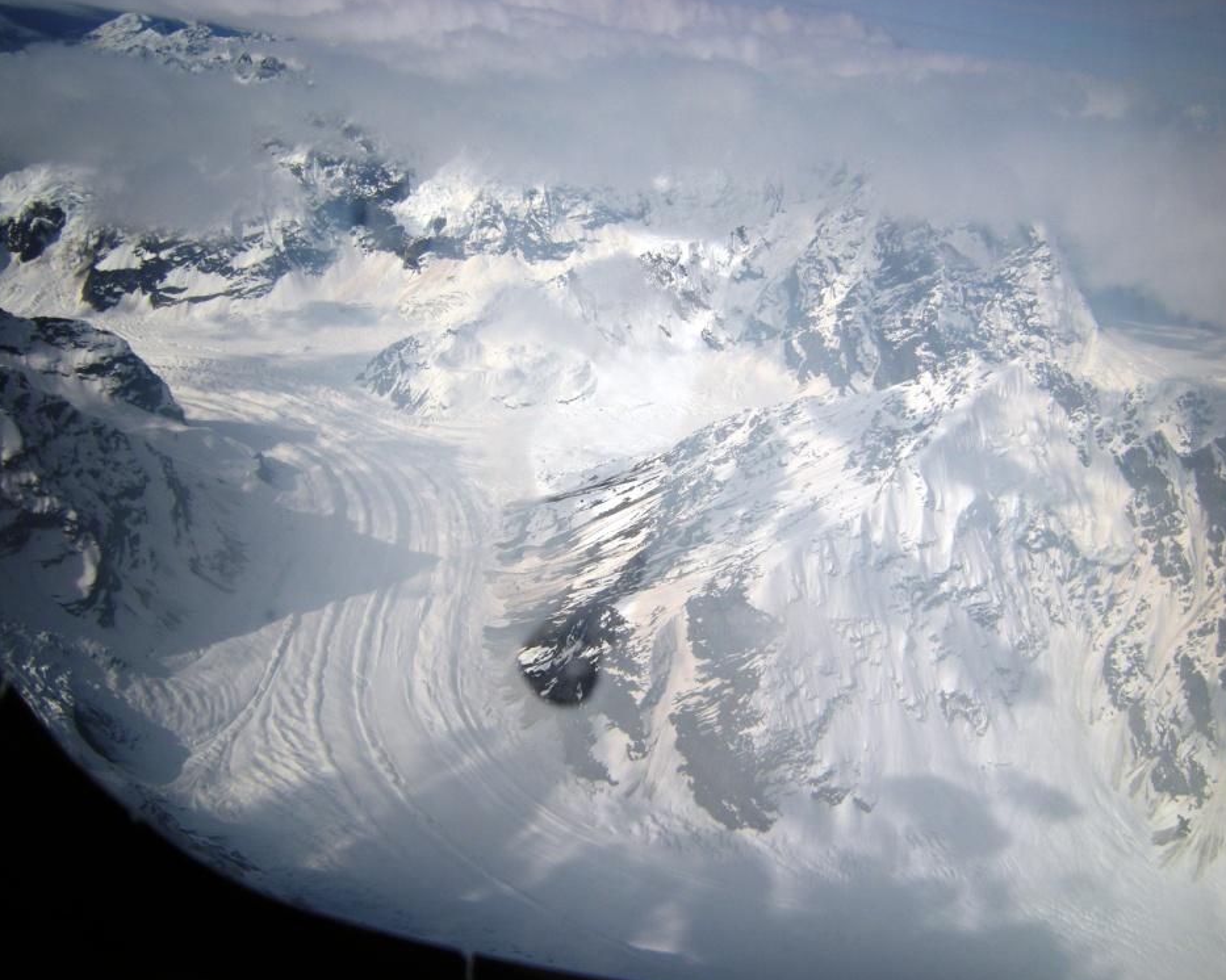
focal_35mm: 30
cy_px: 489
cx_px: 608
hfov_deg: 58.8
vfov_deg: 48.5
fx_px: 1088
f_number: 5.6
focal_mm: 4.7
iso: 64
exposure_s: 1/833
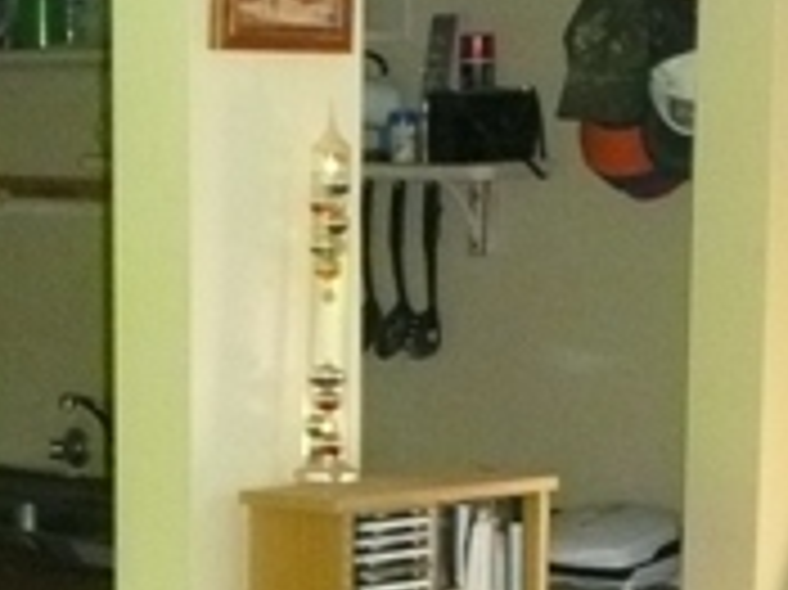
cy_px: 527
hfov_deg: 15.1
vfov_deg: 11.5
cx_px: -41
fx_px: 2912
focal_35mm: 128
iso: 400
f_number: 3.3
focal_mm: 4.6
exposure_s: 1/30
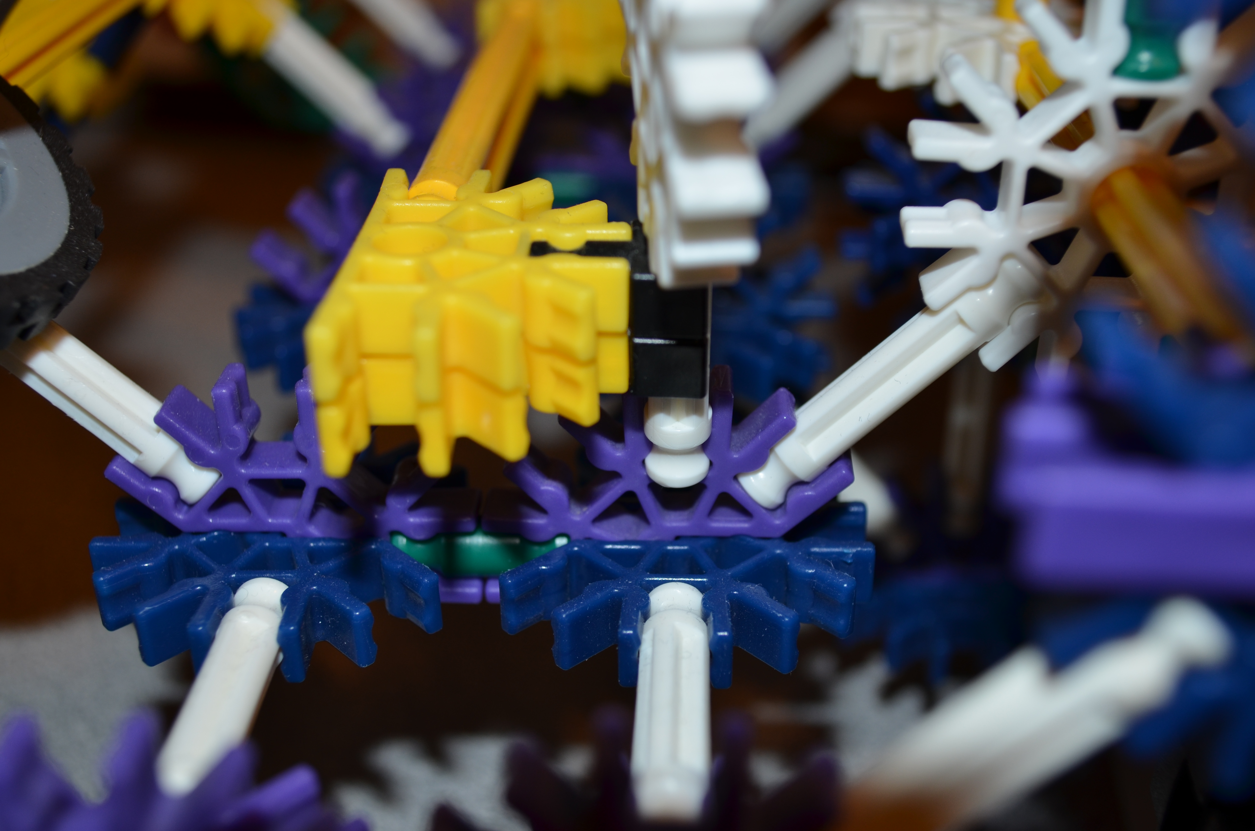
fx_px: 1670
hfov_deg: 41.2
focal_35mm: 48
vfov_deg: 28.0
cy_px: 416
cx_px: 628
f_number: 5.6
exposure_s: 1/30
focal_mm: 32
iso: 200
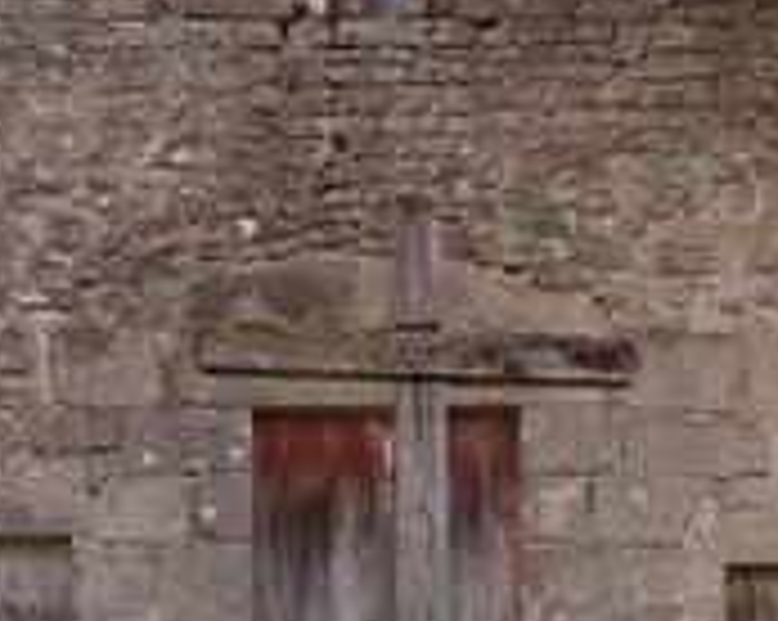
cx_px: 360
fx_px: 2208
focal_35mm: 96
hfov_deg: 20.0
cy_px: 333
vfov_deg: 16.0
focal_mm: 5.8
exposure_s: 1/100
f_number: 4.8
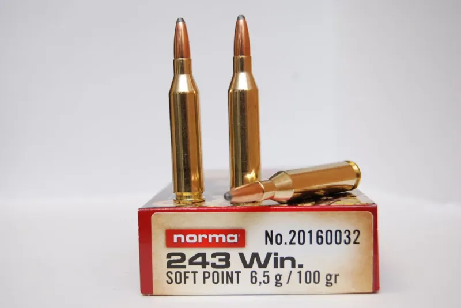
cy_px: 154
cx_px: 230
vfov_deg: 25.8
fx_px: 673
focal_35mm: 52
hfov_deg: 37.8
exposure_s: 1/80
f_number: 5.6
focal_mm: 35
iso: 400
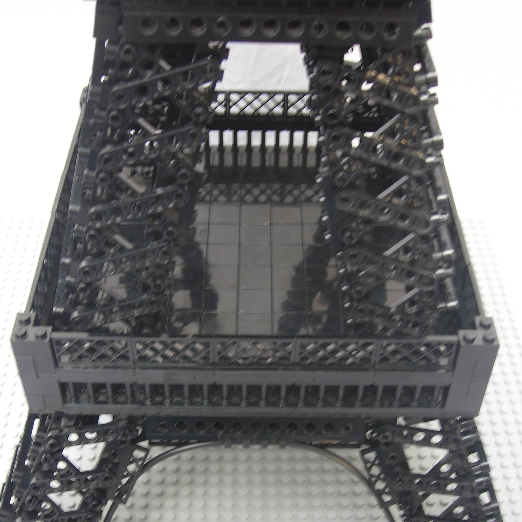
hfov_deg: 34.7
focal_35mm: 49
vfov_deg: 34.5
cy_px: 332
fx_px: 836
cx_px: 258
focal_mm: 6.8
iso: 50
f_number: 3.3
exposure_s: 1/7.9
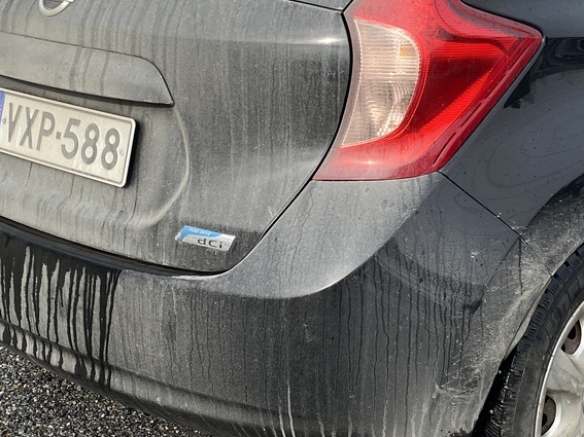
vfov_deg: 22.0
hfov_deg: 29.2
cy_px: 100
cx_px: 394
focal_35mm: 66
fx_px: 1113
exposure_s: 1/2028
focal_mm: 4.25
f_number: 1.8
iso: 32
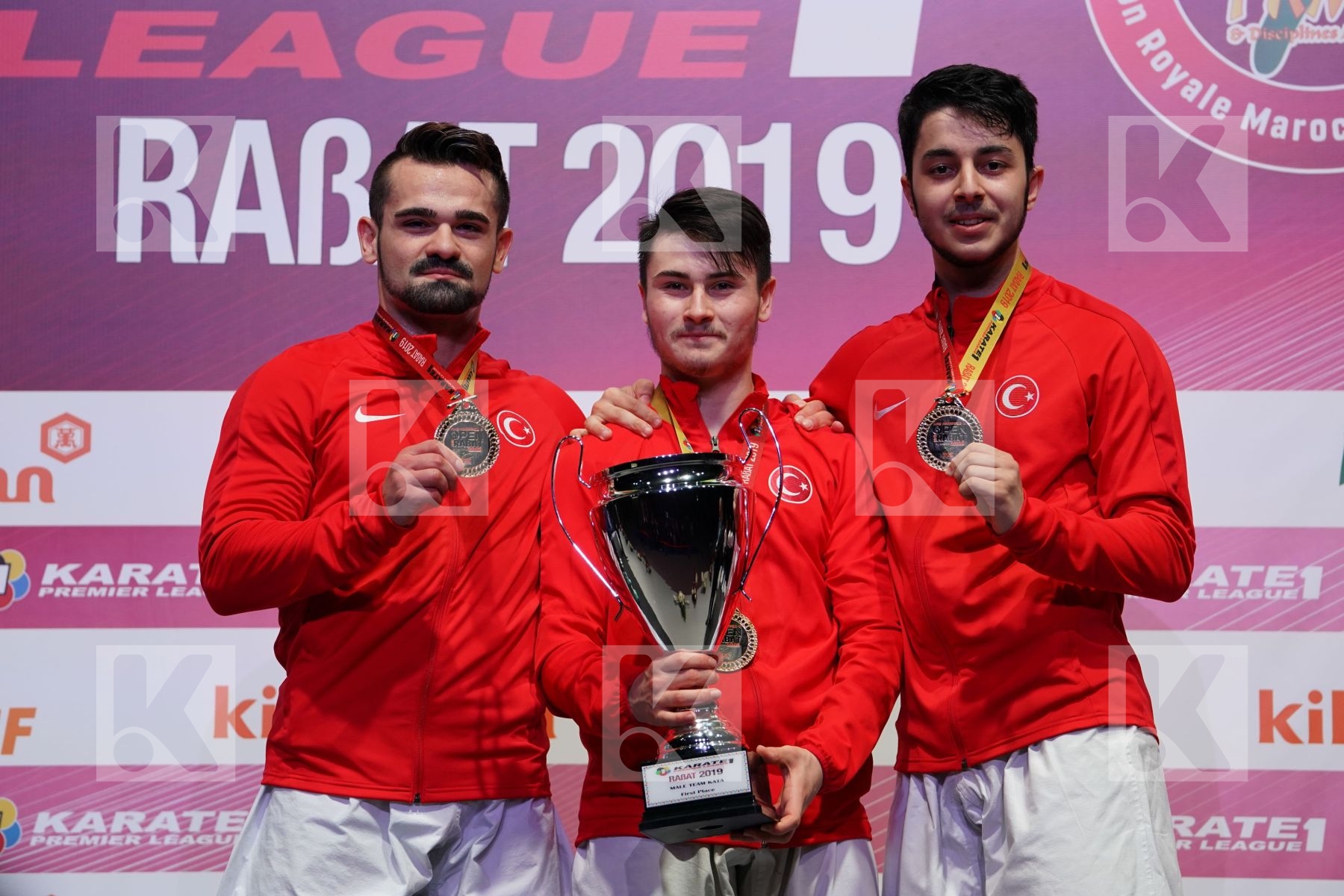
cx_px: 672
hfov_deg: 14.4
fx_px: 5301
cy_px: 448
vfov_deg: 9.7
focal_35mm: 142
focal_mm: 142
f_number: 3.5
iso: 800
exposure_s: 1/250
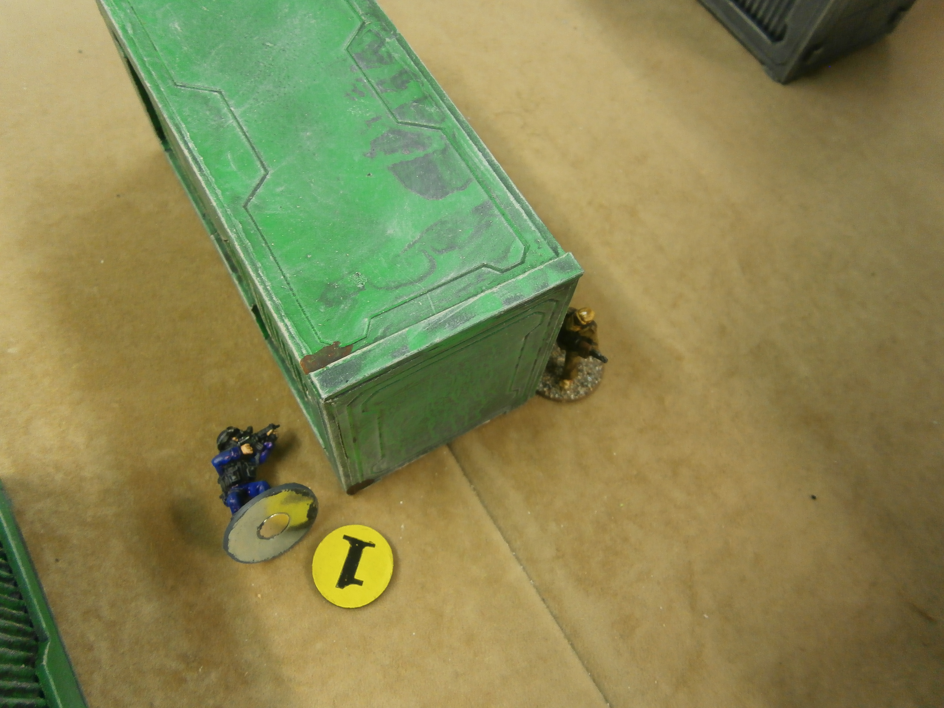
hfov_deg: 67.3
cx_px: 472
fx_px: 709
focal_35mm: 26
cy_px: 354
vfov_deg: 53.1
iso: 200
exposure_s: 1/25
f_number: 2.8
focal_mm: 4.7
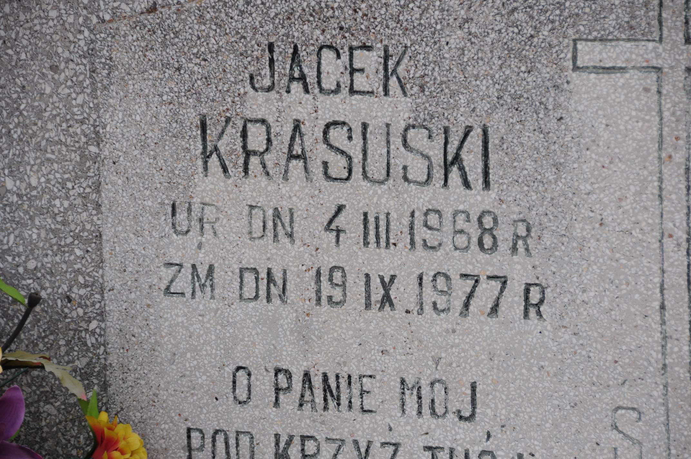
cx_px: 346
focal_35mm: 195
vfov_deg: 7.0
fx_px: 3738
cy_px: 230
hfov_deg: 10.6
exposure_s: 1/1250
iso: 500
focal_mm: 130
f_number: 7.1
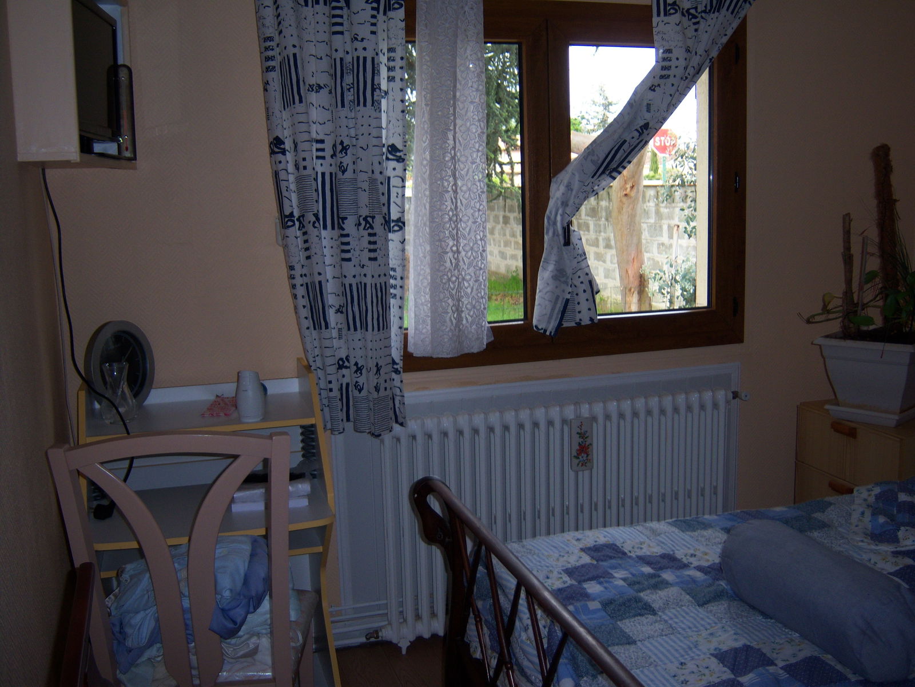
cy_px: 344
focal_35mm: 36
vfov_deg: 39.7
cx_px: 458
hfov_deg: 51.4
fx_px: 952
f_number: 2.8
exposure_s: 1/60
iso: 80
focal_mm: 7.5
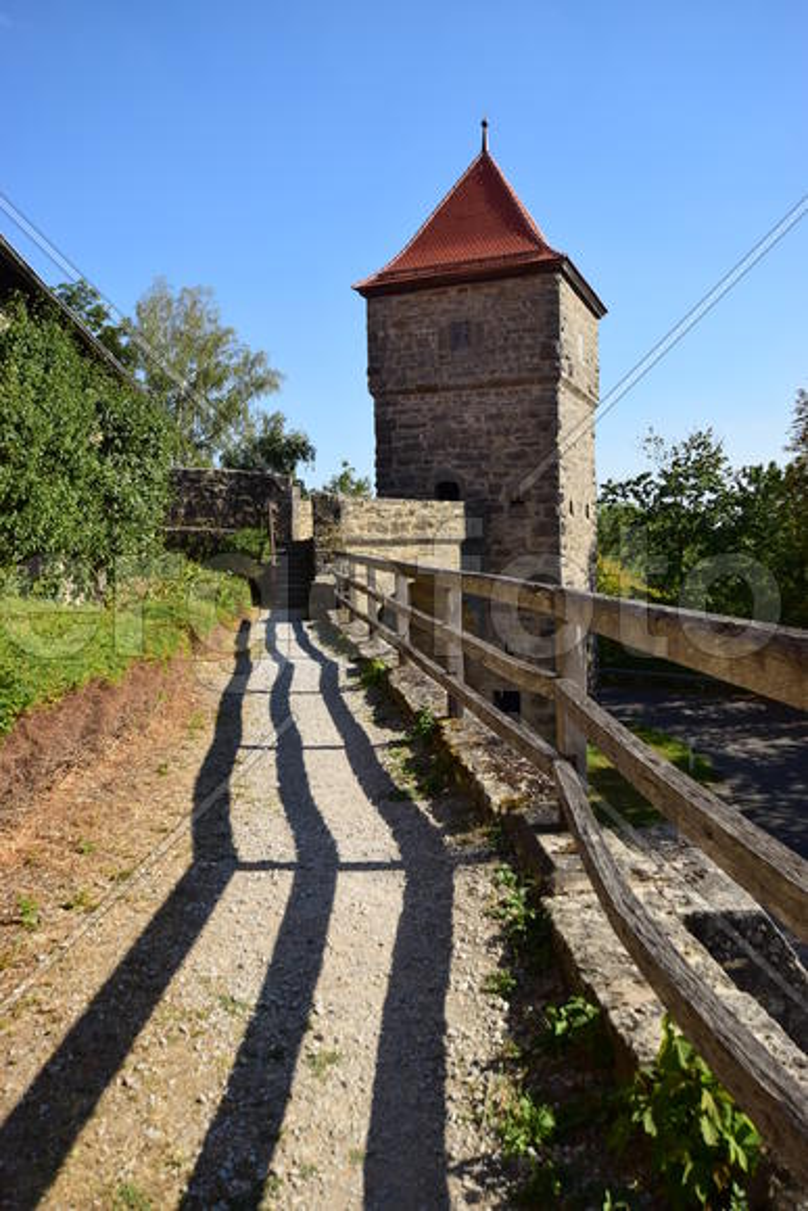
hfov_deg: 43.6
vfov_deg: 61.9
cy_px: 606
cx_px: 404
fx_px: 1009
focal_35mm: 30
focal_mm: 20
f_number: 8
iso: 100
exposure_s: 1/250
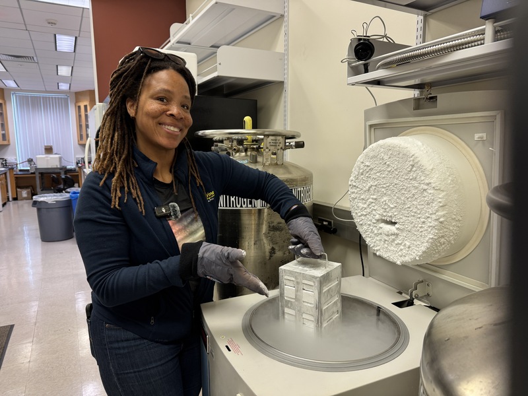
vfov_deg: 56.8
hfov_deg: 71.6
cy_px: 198
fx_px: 366
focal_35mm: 24
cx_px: 264
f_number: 1.78
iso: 125
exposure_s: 1/60
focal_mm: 6.76
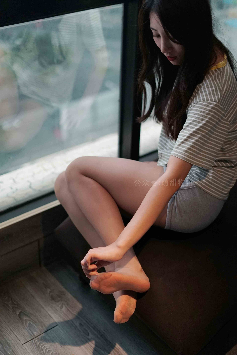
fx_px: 493
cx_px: 118
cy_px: 178
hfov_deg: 27.0
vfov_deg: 39.6
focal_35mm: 50
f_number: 2
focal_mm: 50
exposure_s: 1/2500
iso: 4000
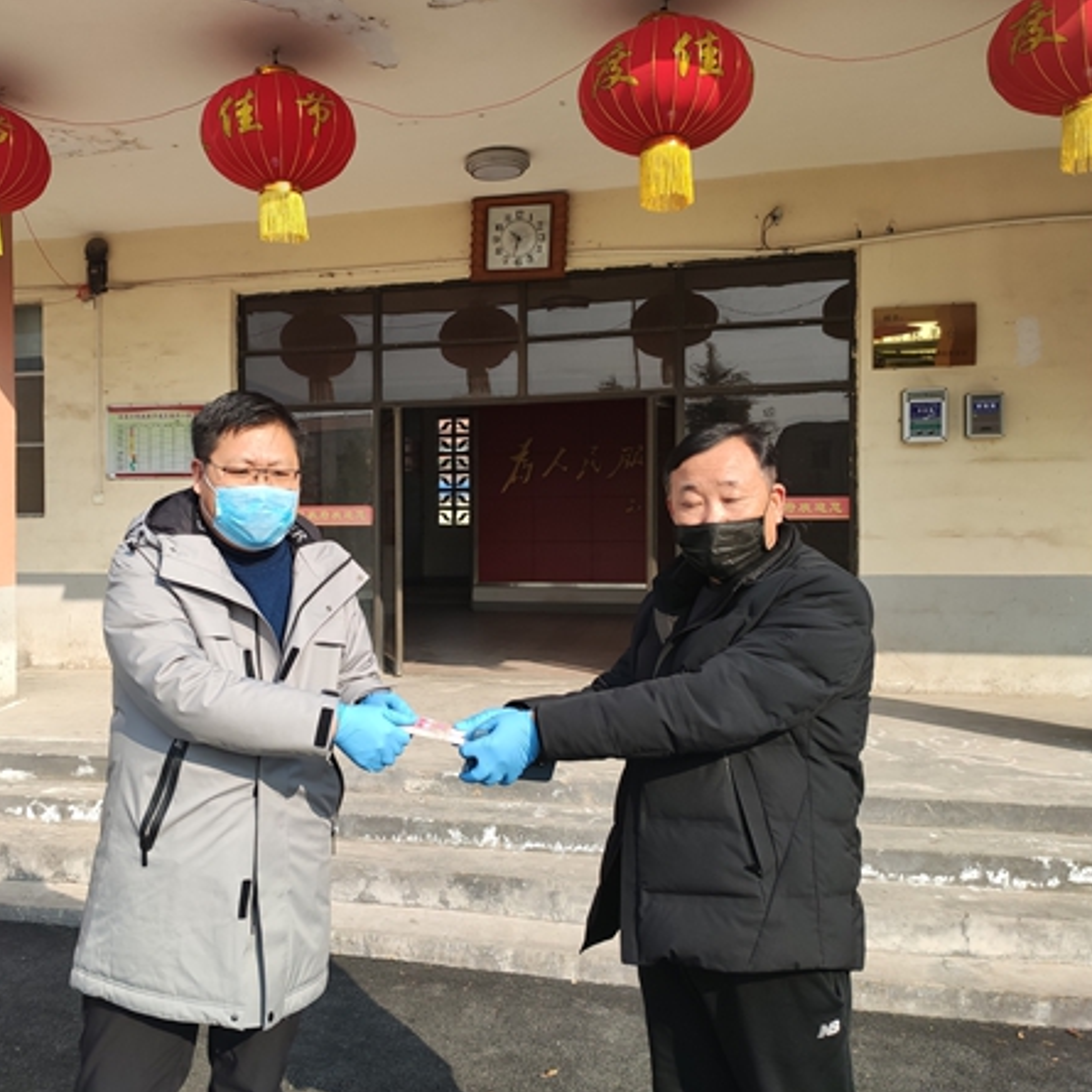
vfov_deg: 52.5
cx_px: 385
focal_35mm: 31
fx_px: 1106
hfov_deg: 51.8
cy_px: 550
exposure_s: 1/1134
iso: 112
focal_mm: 4.77
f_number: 1.75
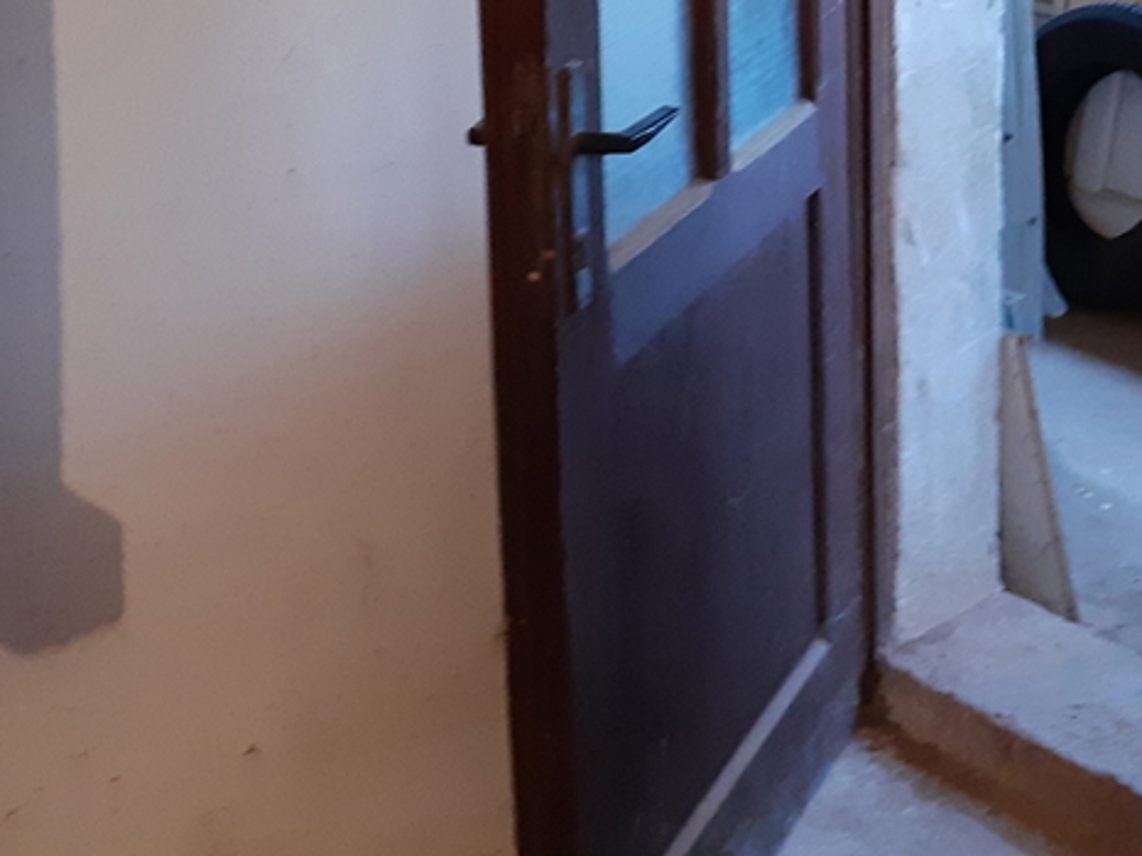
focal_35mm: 67
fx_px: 2209
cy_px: -108
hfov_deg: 27.6
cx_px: 1095
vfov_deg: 20.8
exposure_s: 1/50
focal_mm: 3.93
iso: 320
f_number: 1.7
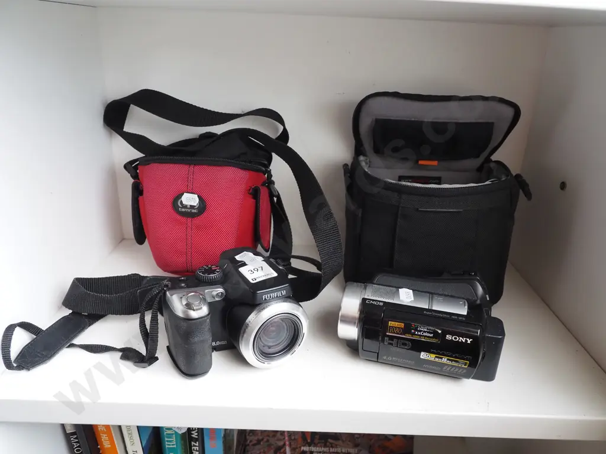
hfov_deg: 67.3
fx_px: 455
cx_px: 303
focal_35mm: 26
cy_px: 227
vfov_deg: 53.1
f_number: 5.6
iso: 800
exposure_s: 1/100
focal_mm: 13
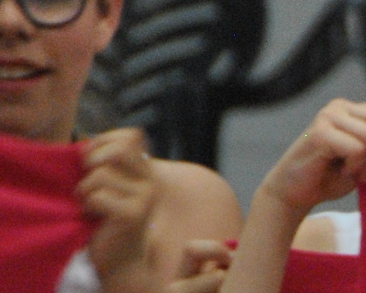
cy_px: 419
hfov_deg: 1.4
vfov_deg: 1.2
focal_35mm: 1344
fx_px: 14556
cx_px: 1034
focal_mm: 140
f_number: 6
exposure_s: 1/100
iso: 800
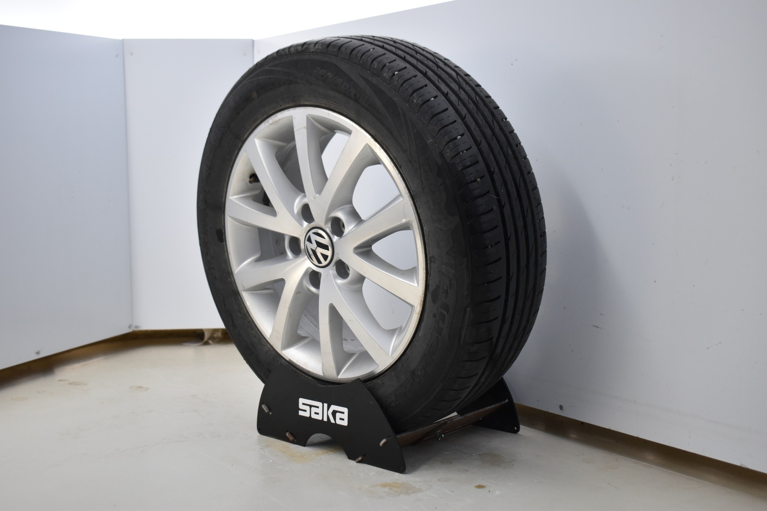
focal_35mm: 46
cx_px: 384
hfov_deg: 42.3
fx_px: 991
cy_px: 256
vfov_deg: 28.9
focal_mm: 31
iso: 800
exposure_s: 1/60
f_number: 4.2
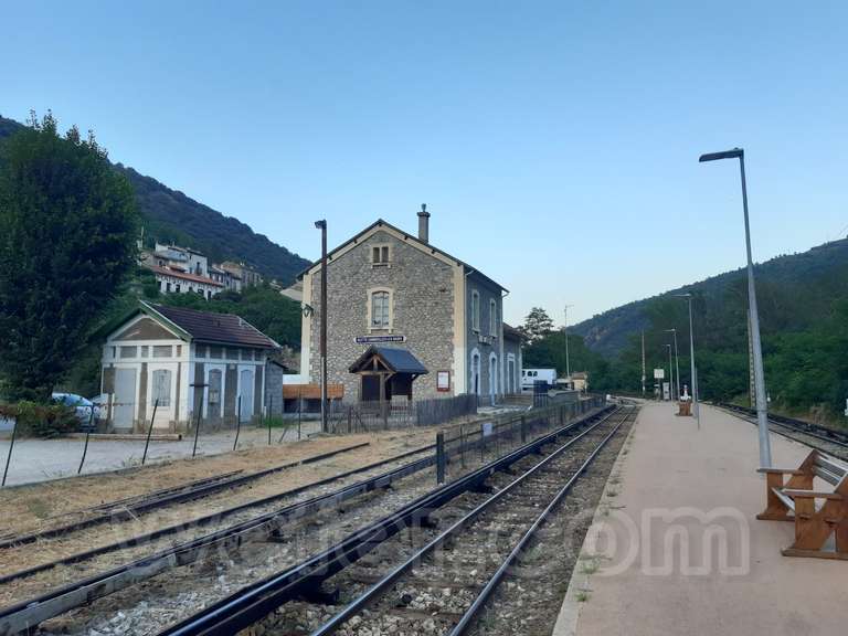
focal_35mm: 26
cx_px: 424
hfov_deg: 67.3
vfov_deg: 53.1
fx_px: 637
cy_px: 318
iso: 40
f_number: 1.7
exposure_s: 1/235
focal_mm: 3.92
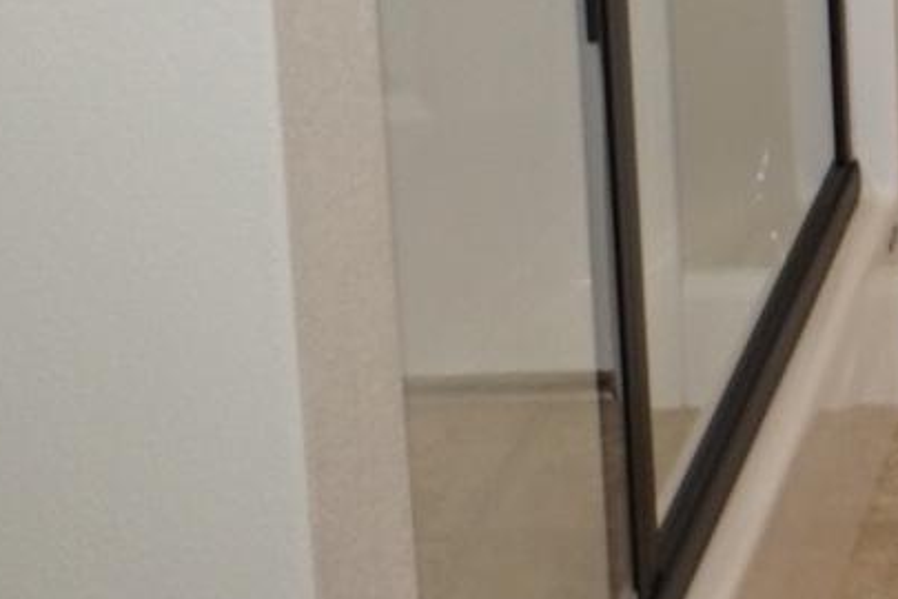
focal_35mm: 162
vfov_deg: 8.0
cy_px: -714
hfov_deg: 11.0
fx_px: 4041
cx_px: 2042
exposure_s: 1/160
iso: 200
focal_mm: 16
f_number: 4
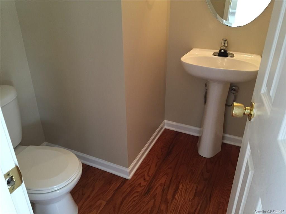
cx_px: 143
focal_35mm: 29
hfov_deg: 61.7
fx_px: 240
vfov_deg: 48.2
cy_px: 107
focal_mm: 4.15
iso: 250
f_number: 2.2
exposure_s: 1/30
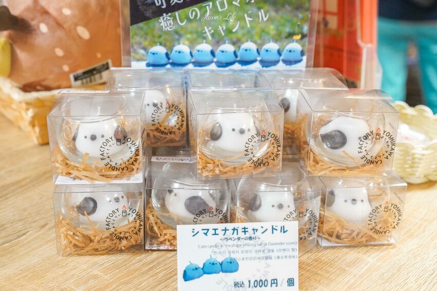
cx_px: 218
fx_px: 619
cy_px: 146
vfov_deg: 26.5
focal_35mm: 51
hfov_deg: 38.9
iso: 10000
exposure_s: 1/60
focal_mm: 51
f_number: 5.6
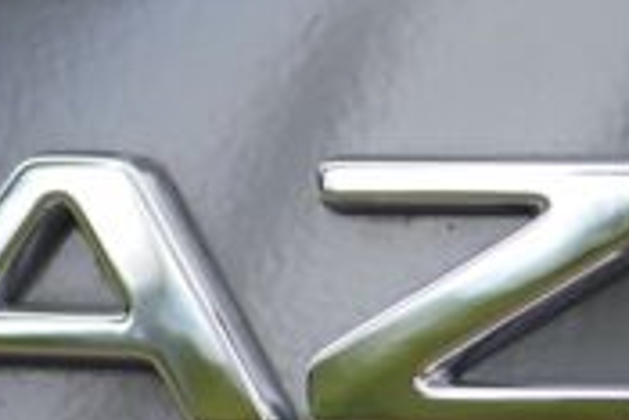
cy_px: 296
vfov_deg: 1.0
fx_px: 24638
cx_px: 417
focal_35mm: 1409
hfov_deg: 1.5
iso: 400
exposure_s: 1/320
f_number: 5.6
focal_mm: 300
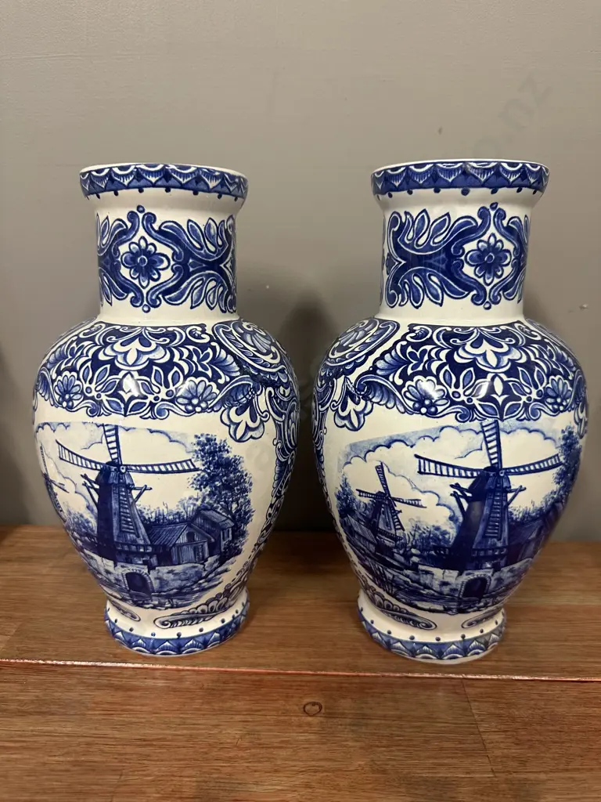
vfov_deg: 71.6
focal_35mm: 24
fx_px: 556
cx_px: 300
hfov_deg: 56.8
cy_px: 401
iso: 200
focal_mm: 6.86
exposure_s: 1/50
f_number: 1.78
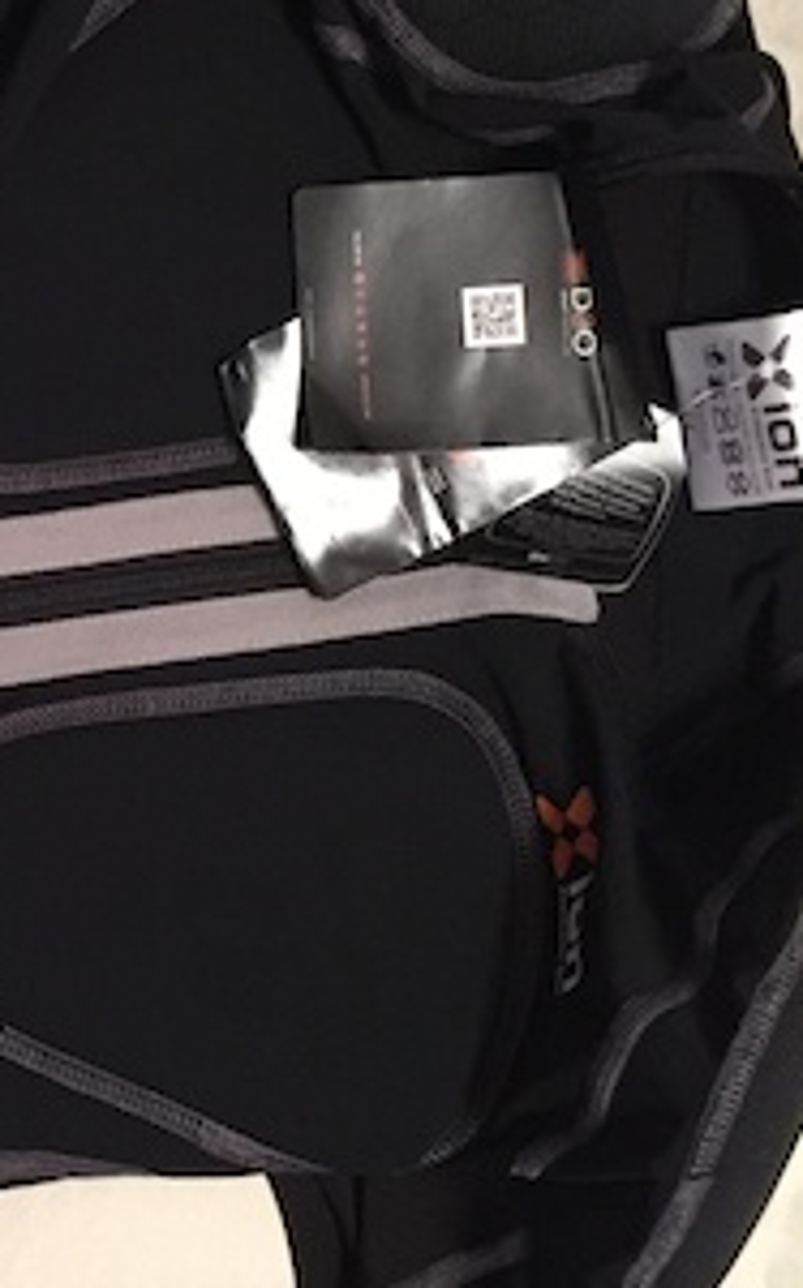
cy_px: 464
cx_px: -253
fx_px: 2877
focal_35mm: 82
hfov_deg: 15.1
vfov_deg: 25.2
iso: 250
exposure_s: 1/8
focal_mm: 4.15
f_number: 2.2
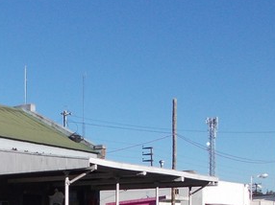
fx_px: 595
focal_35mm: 75
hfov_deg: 24.9
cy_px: 231
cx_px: 7
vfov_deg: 18.8
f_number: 5.4
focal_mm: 4
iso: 80
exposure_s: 1/400
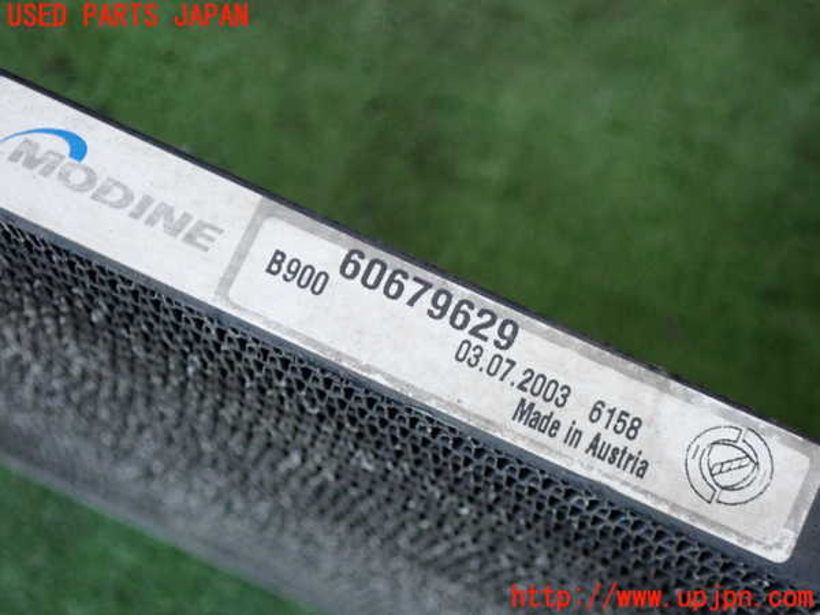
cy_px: 308
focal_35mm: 100
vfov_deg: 14.8
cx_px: 410
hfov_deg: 19.6
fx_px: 2369
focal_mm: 18
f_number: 4.9
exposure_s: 1/80
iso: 800
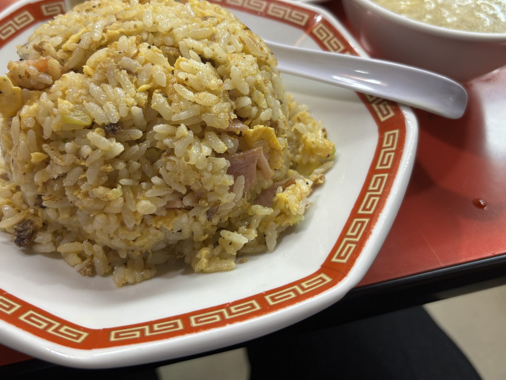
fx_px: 512
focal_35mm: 35
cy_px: 159
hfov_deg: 52.5
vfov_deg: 40.6
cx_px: 226
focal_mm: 5.96
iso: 80
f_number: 1.6
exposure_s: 1/50
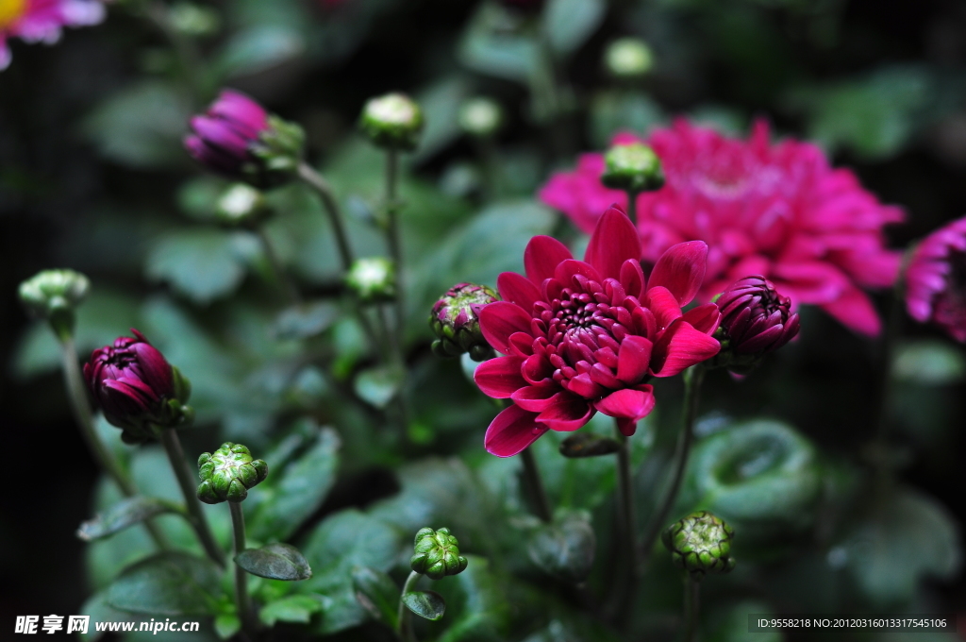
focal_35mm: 75
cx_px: 483
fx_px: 2010
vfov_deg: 18.1
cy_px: 321
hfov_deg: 27.0
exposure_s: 1/60
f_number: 3.2
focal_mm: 50
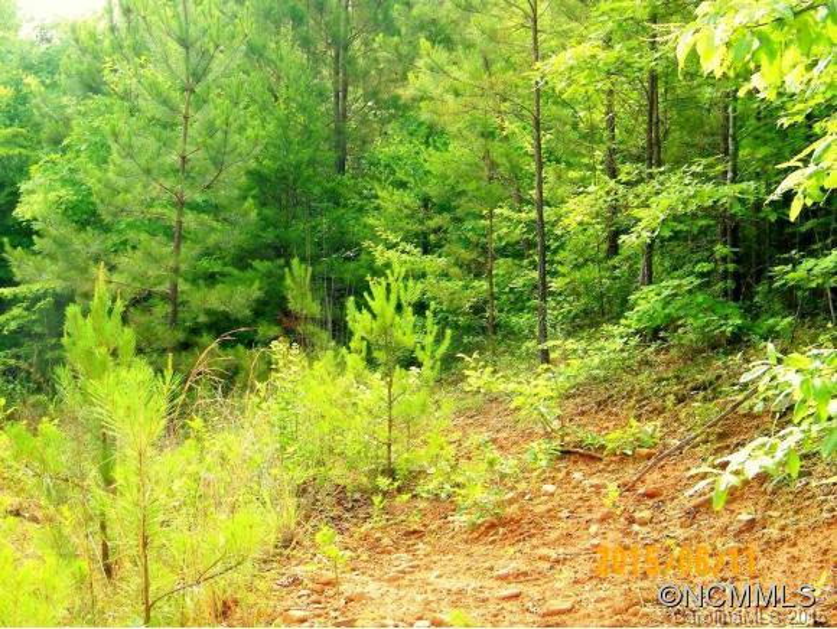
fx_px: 1355
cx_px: 418
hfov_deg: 34.3
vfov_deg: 26.1
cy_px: 314
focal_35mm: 56
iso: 80
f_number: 4.1
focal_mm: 10.1
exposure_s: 1/80
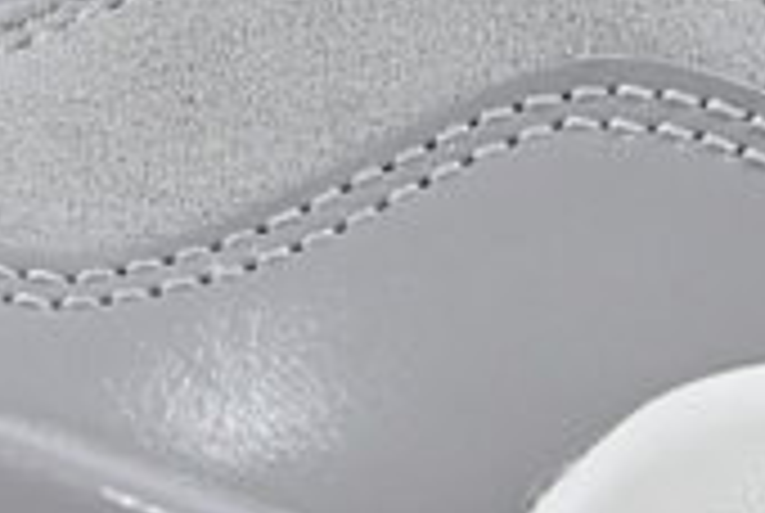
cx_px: 958
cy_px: -54
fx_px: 7307
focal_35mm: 343
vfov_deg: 4.0
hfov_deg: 6.0
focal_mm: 32.5
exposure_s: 1/40
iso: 100
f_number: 5
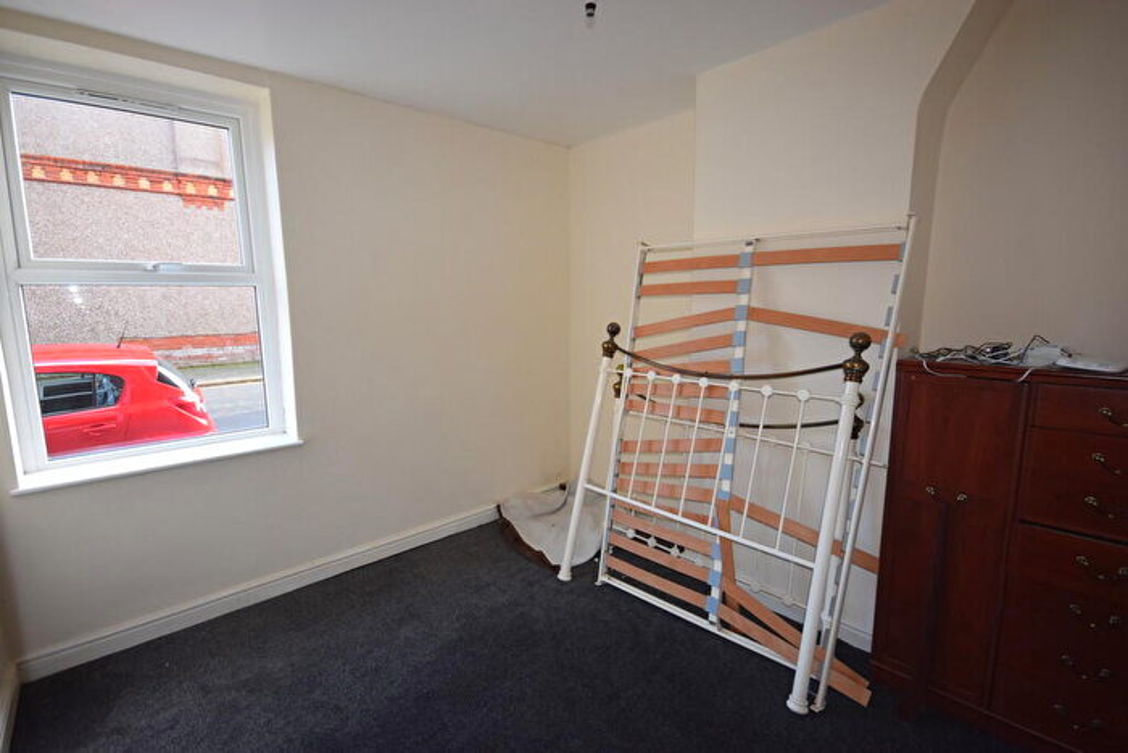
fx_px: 517
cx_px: 564
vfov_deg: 72.1
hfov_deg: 95.0
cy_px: 376
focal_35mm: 16
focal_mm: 11
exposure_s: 1/100
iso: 800
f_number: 5
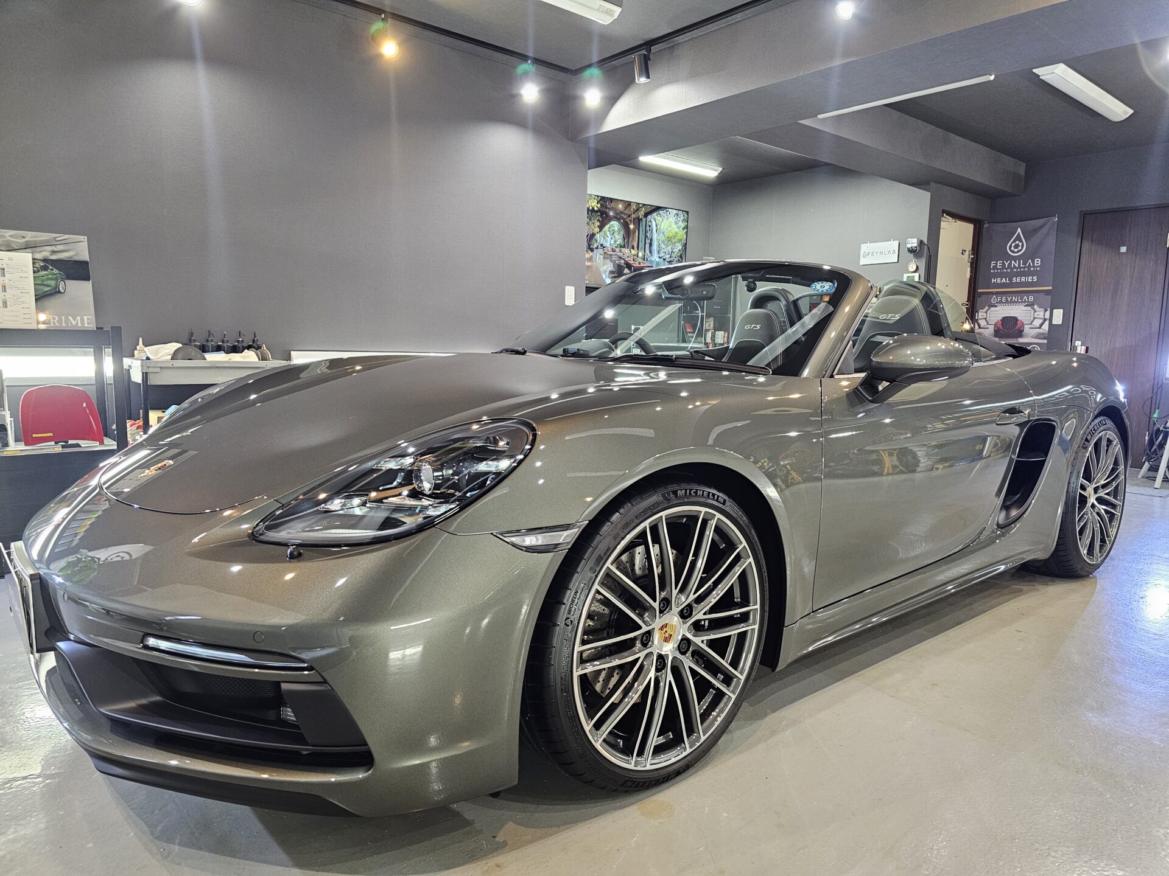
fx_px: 777
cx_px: 584
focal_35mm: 23
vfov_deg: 58.9
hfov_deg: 73.9
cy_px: 438
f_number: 1.7
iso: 640
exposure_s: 1/100
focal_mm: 6.3
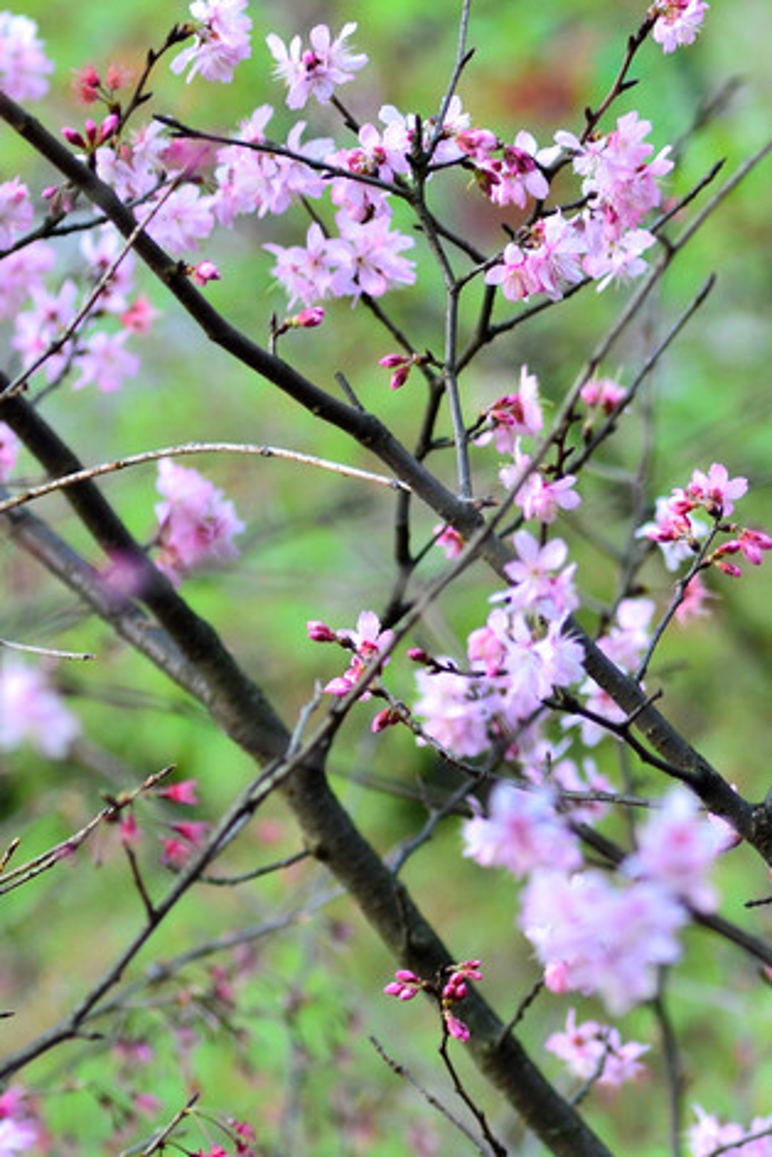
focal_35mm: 343
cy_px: 639
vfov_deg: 6.0
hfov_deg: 4.0
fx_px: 11032
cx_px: 910
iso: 400
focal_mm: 120
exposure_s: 1/250
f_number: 4
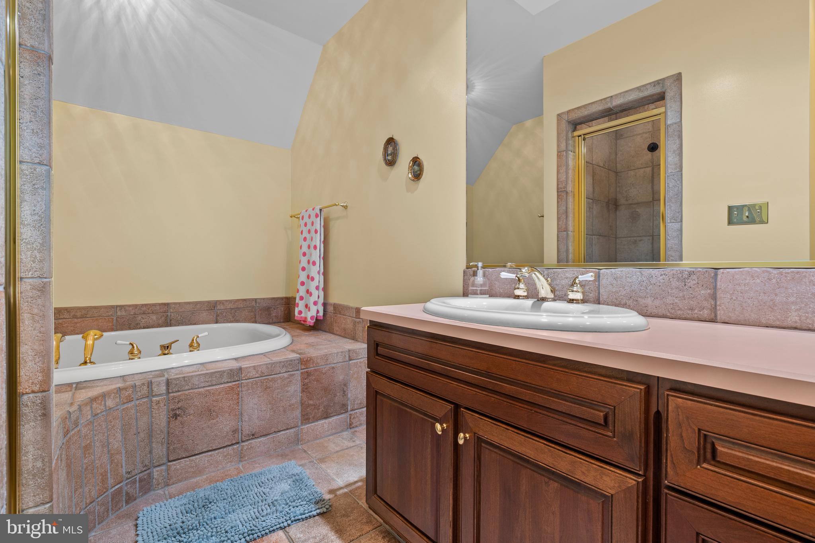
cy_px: 272
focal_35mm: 16
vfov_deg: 73.7
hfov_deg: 96.7
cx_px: 408
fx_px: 362
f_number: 8
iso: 400
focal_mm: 16
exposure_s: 1/4
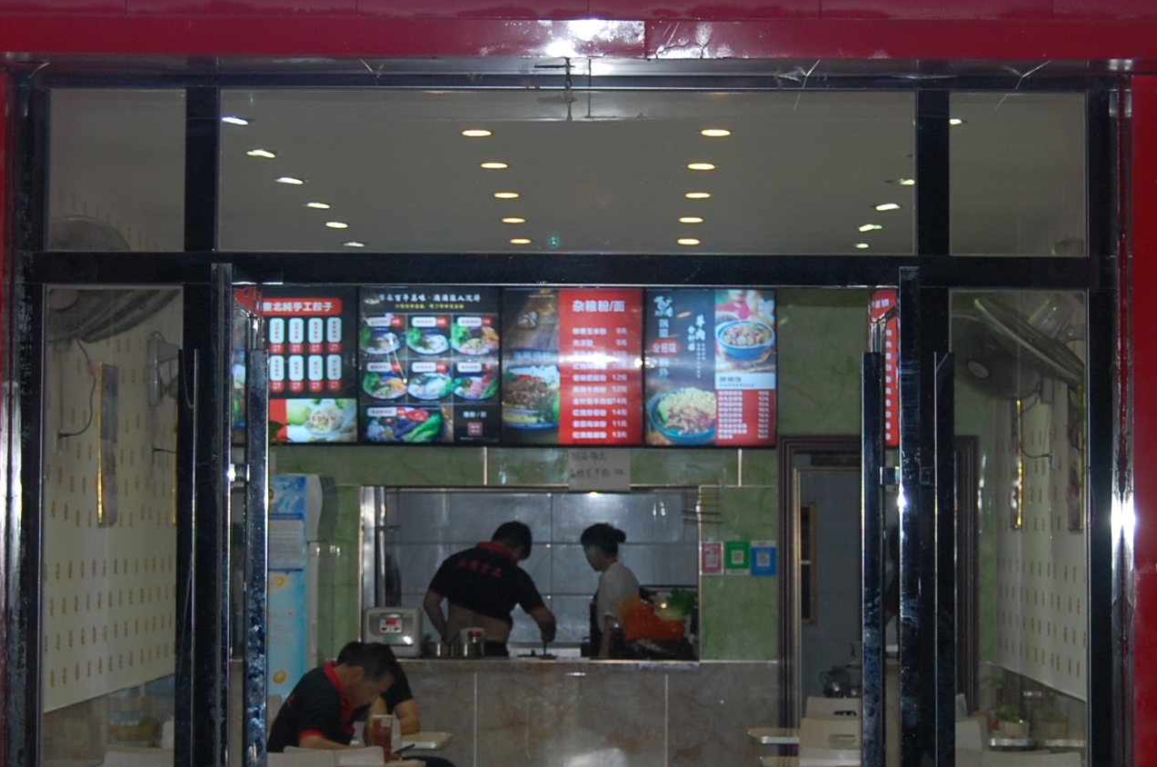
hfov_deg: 20.2
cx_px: 546
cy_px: 307
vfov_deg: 13.5
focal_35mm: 101
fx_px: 3240
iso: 400
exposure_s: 1/60
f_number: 5
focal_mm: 38
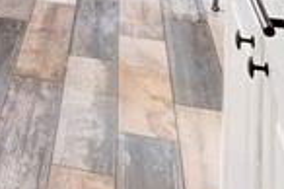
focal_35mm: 84
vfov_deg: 12.4
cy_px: -277
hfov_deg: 20.8
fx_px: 662
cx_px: -136
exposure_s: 1/2.5
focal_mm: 12
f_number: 11
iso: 100
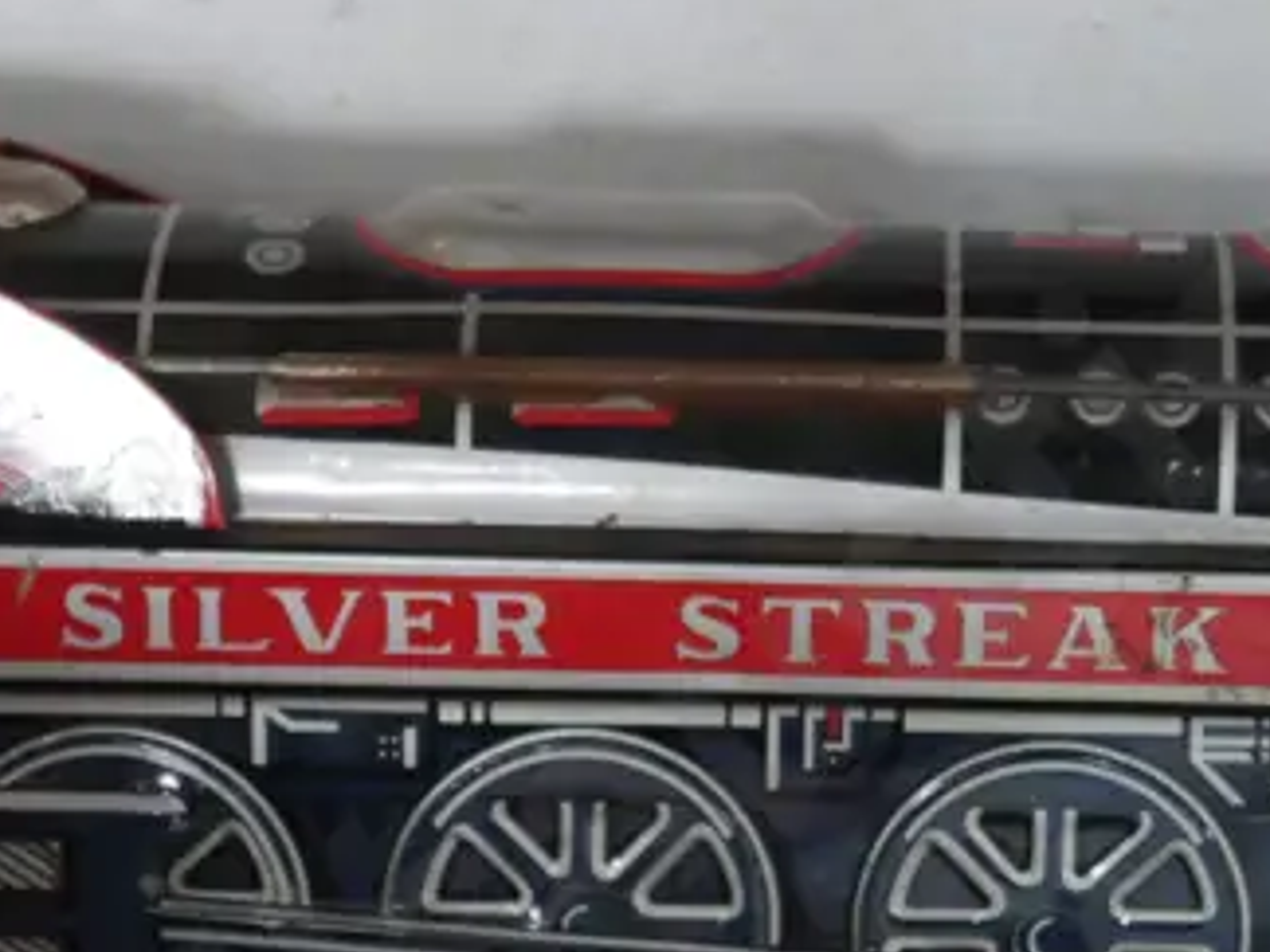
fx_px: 4182
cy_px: 688
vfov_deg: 13.0
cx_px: 796
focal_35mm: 114
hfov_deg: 17.2
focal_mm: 18
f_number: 4
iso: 2000
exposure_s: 1/60
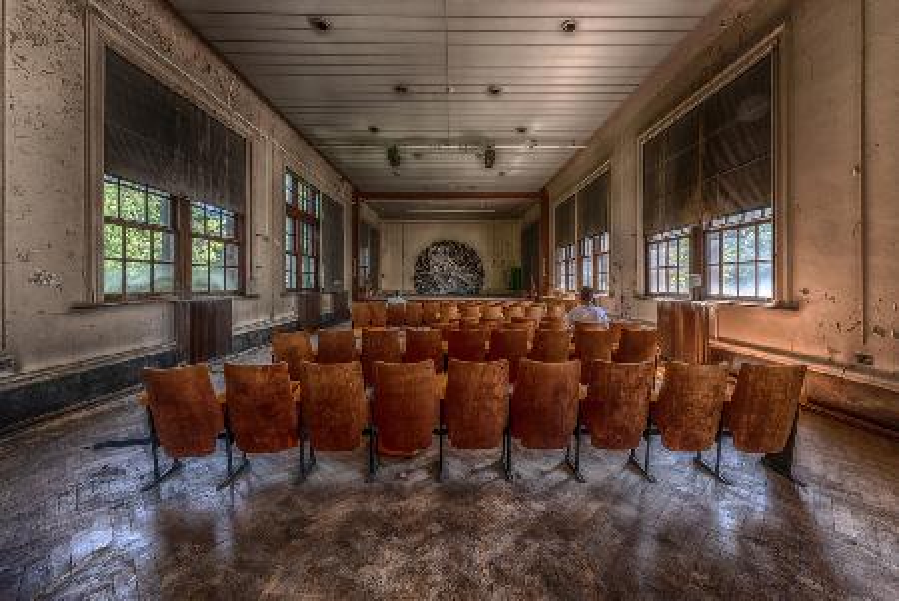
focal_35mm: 14
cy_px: 300
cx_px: 450
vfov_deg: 81.3
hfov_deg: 104.2
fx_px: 350
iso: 100
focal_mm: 14
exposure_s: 1/40
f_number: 10
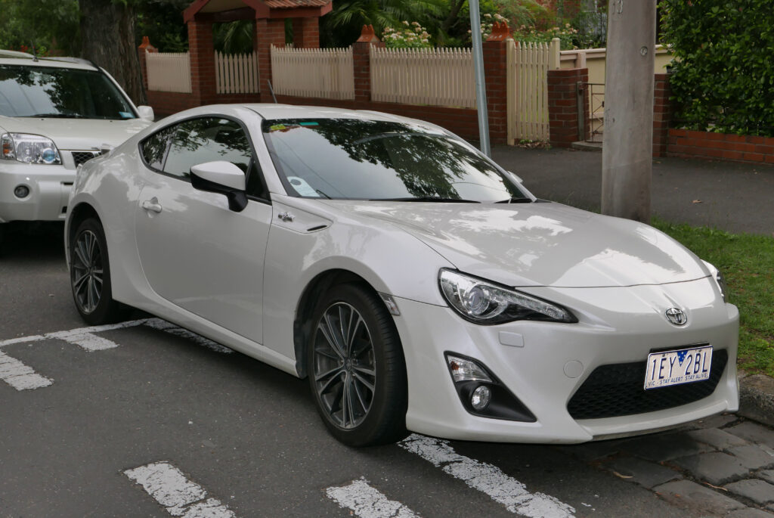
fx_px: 1055
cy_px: 259
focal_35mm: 49
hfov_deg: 40.3
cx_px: 387
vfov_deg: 27.6
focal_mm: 22
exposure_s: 1/640
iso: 200
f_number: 5.6
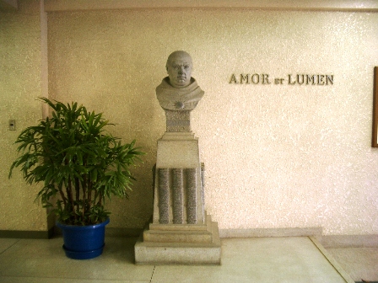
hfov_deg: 52.6
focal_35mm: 35
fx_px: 382
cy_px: 142
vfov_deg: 40.7
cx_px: 189
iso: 100
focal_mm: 5.8
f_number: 2.6
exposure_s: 1/25
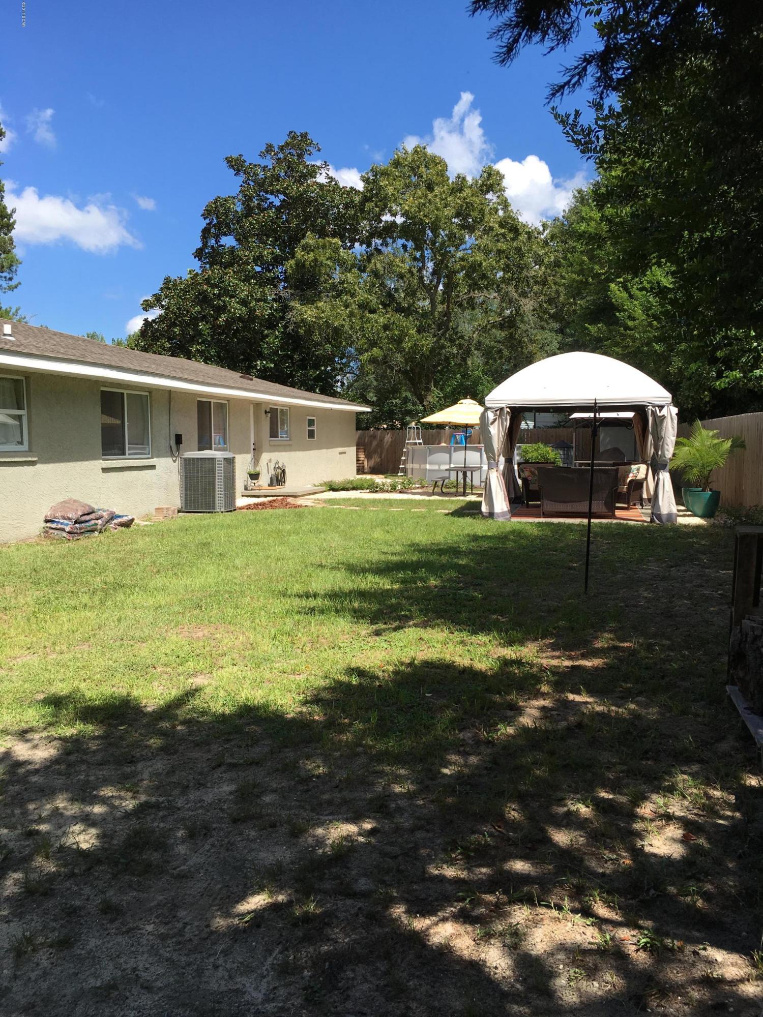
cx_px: 382
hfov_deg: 48.2
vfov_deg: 61.7
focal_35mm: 29
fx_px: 852
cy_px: 508
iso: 25
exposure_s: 1/1202
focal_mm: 4.15
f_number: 2.2
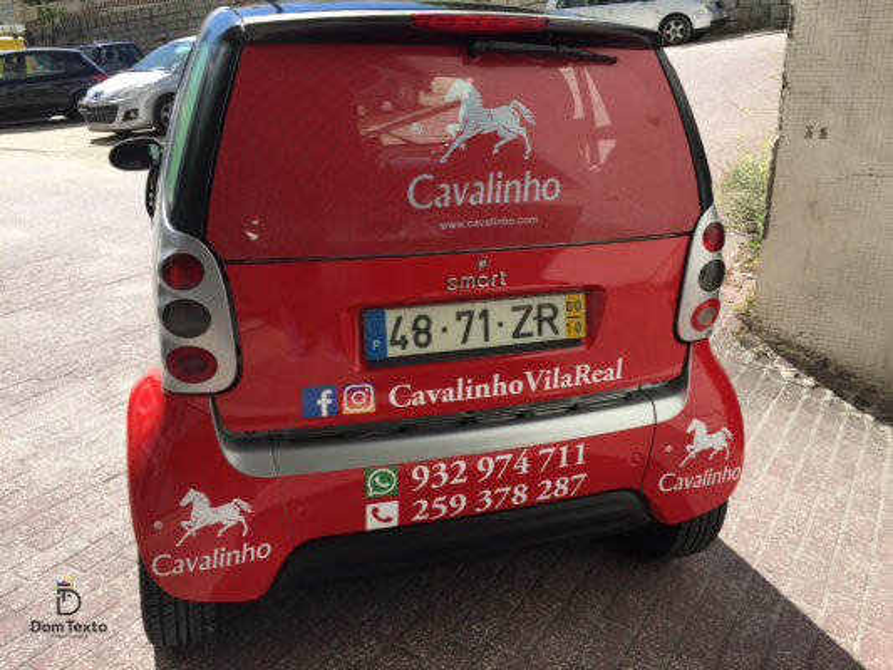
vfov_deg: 48.2
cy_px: 335
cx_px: 446
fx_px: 748
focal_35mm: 29
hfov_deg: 61.6
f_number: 2.2
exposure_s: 1/1522
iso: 32
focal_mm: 4.15
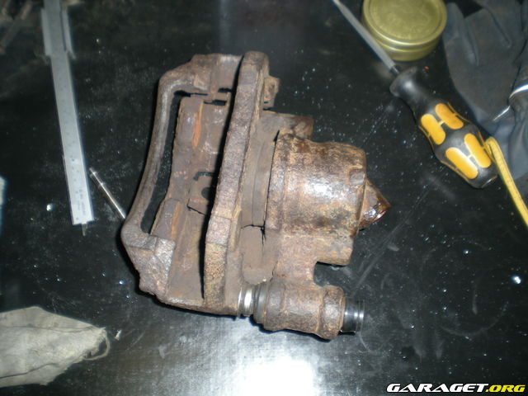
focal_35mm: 38
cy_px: 198
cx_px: 264
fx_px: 580
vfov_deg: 37.7
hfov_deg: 49.0
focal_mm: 6.3
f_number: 3.1
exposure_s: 1/60
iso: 50
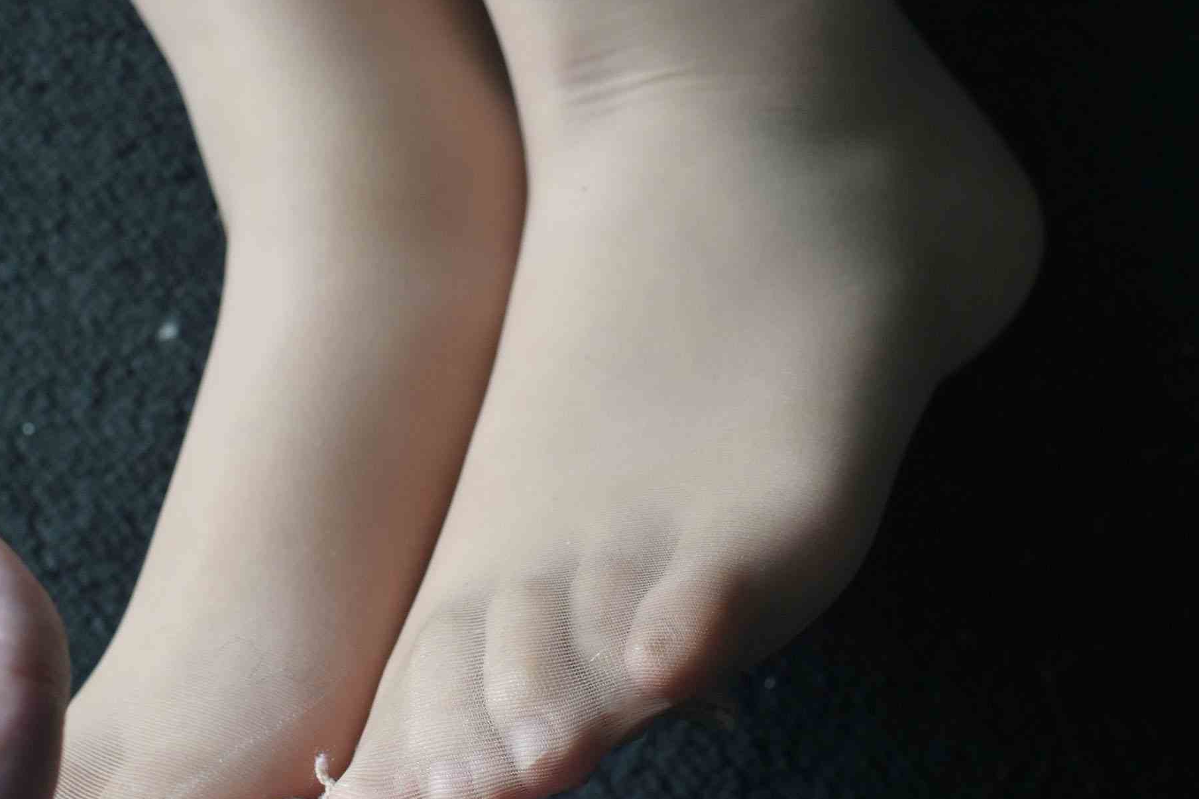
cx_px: 502
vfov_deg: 15.3
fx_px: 2964
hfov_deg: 22.8
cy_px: 177
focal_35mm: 89
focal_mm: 35
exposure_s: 1/160
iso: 640
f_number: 5.6
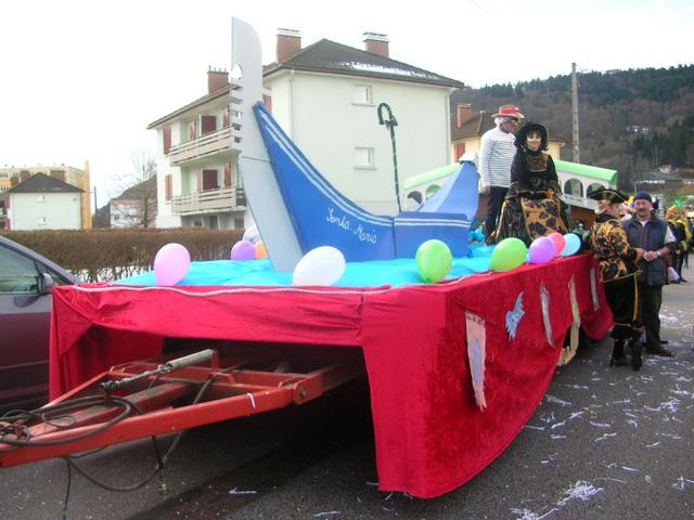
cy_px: 260
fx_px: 702
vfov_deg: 40.7
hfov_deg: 52.6
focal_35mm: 35
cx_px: 347
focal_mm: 5.8
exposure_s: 1/236
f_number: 2.8
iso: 50
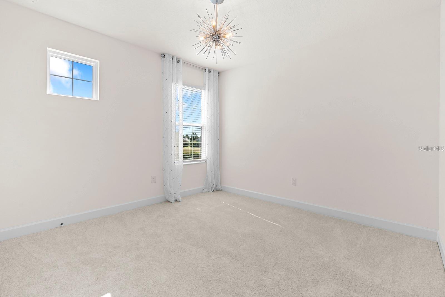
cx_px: 222
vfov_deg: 73.8
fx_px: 198
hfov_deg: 96.7
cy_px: 148
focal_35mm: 16
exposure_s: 1/15
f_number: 8
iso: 250
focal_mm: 16
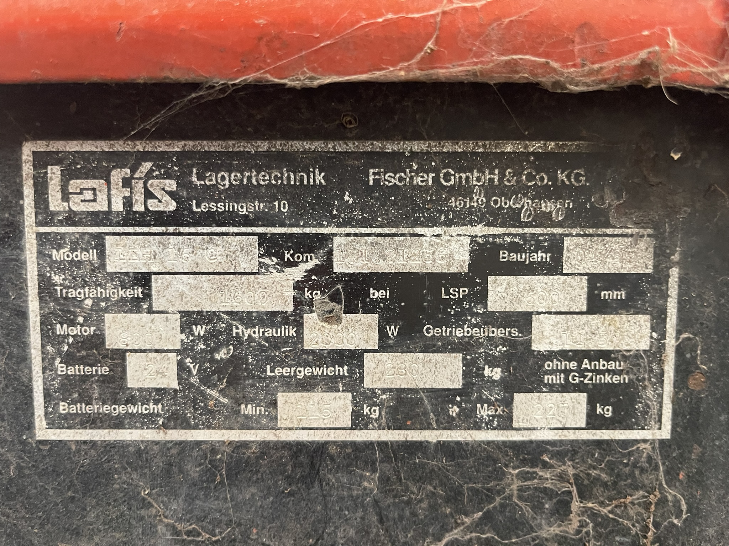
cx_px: 364
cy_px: 273
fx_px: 526
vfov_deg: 54.9
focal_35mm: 25
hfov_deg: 69.4
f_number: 1.6
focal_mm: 5.1
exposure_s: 1/60
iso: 500
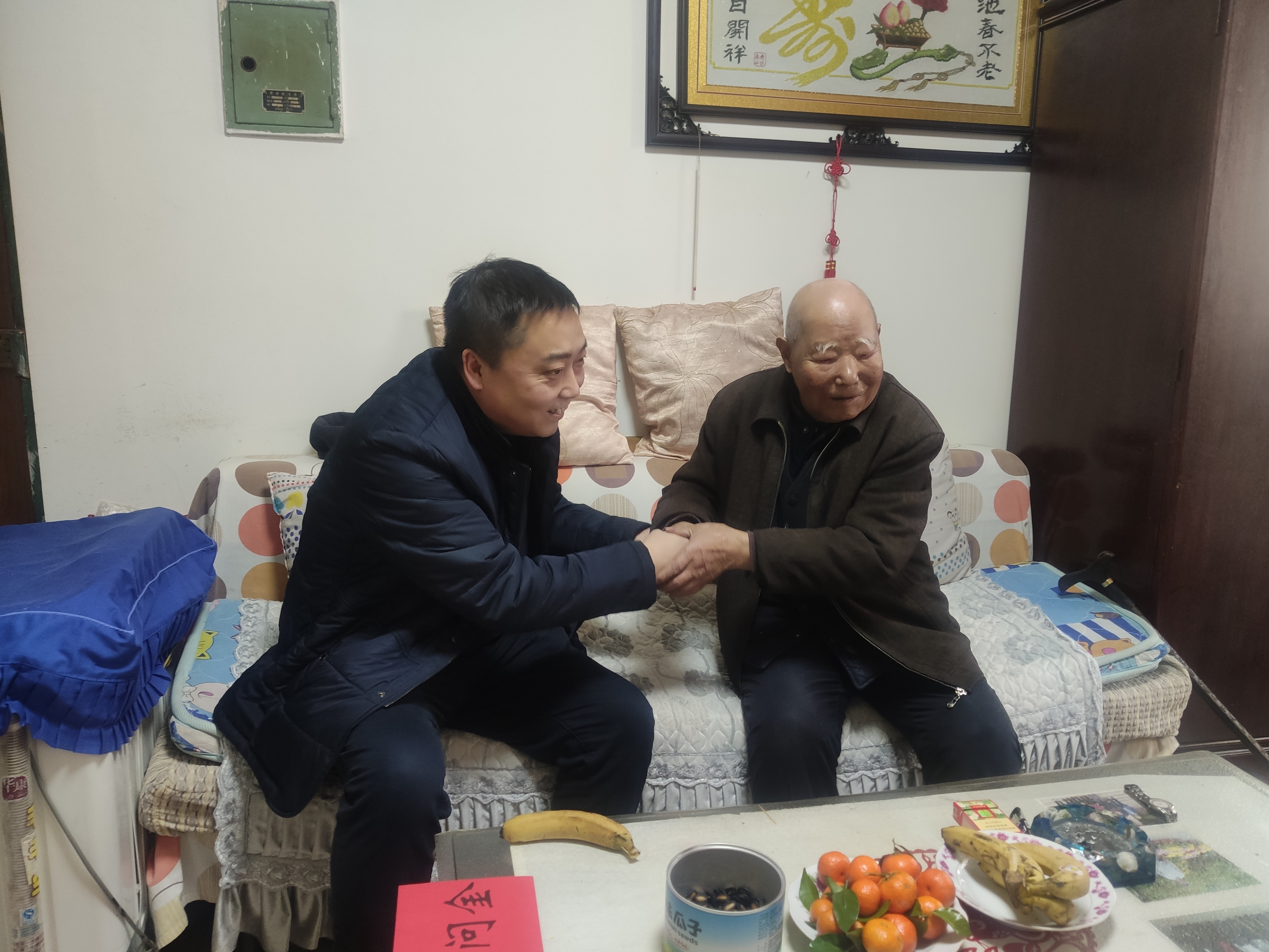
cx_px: 657
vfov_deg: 49.7
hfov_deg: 63.4
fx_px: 1026
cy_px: 479
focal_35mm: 28
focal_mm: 4.75
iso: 983
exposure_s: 1/50
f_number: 1.75
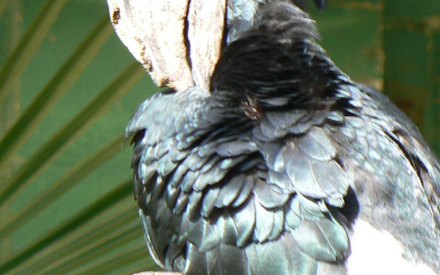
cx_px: 181
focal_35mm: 427
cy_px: -9
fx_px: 5121
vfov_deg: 3.1
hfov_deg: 4.9
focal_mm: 29.7
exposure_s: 1/100
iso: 80
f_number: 4
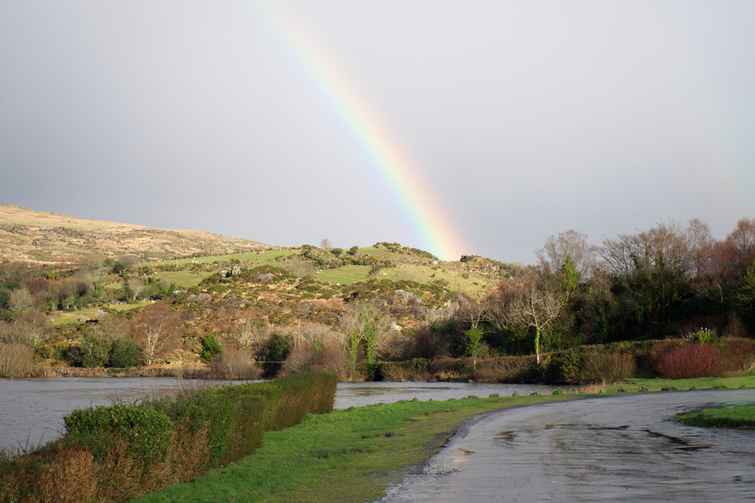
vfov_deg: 19.5
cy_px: 252
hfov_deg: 28.8
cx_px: 378
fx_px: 1468
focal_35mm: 70
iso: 100
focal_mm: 70
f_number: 5.6
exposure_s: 1/400
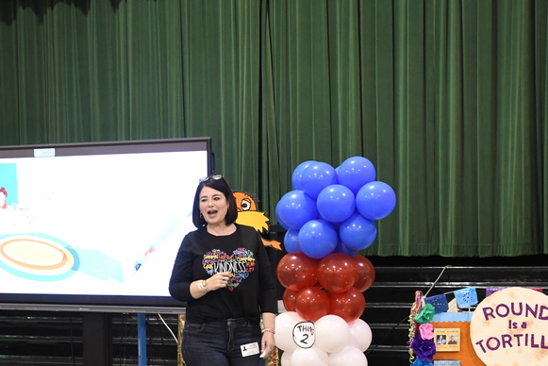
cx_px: 190
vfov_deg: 18.3
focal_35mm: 74
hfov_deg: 27.2
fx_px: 1127
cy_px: 295
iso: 2000
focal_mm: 28
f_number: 4
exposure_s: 1/40
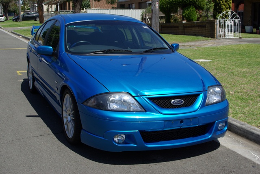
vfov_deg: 28.1
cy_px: 87
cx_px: 130
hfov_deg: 41.1
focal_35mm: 48
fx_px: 347
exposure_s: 1/250
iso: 100
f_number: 8
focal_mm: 32
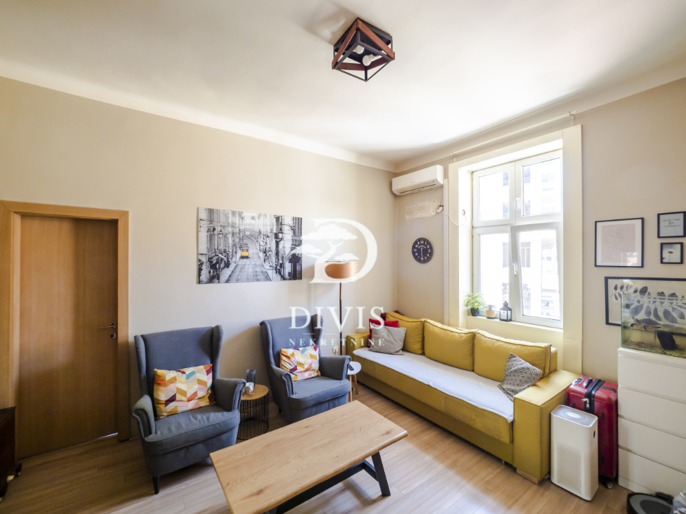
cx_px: 343
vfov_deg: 85.7
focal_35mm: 14
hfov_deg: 102.1
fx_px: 277
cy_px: 257
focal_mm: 7
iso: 400
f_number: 4
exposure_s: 1/30
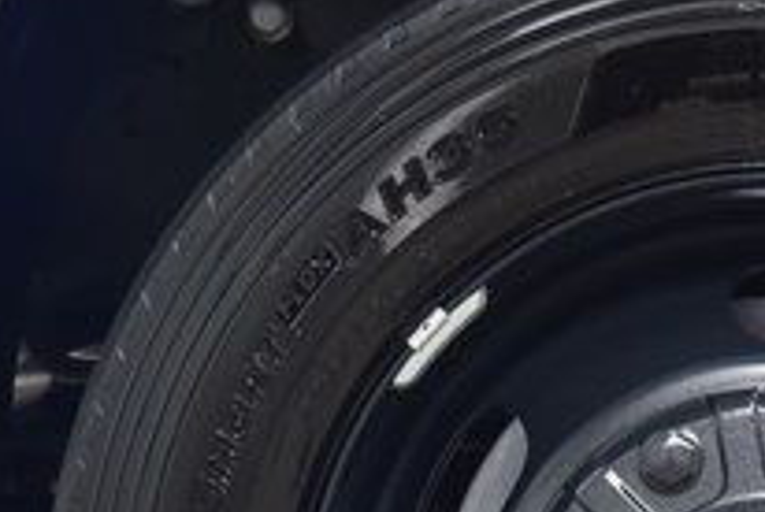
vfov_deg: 7.3
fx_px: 3958
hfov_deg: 10.9
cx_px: 798
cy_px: 633
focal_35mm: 186
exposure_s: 1/25
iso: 1600
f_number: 4.2
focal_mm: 40
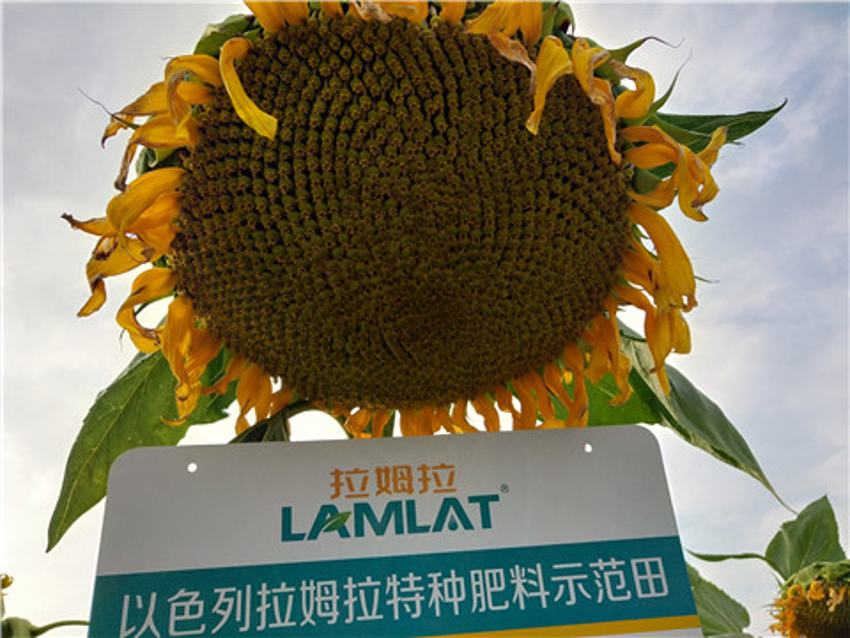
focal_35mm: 30
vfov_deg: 46.8
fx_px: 737
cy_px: 319
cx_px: 425
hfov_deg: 60.0
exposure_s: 1/2525
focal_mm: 3.95
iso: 147
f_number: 1.8
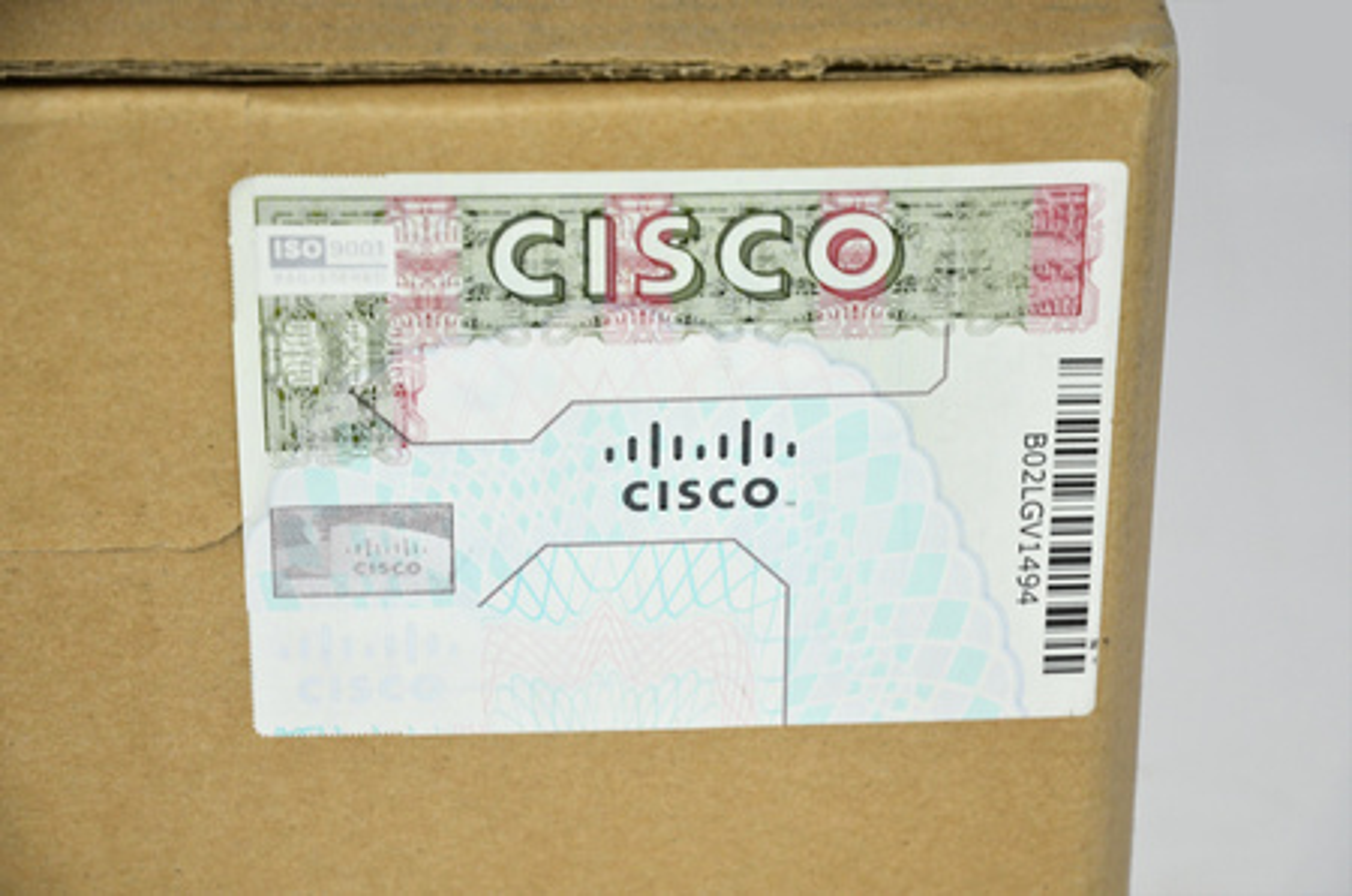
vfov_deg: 10.7
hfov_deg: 16.1
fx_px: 4778
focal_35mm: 128
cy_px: 448
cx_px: 676
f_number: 5.6
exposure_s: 1/60
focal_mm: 85
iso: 560
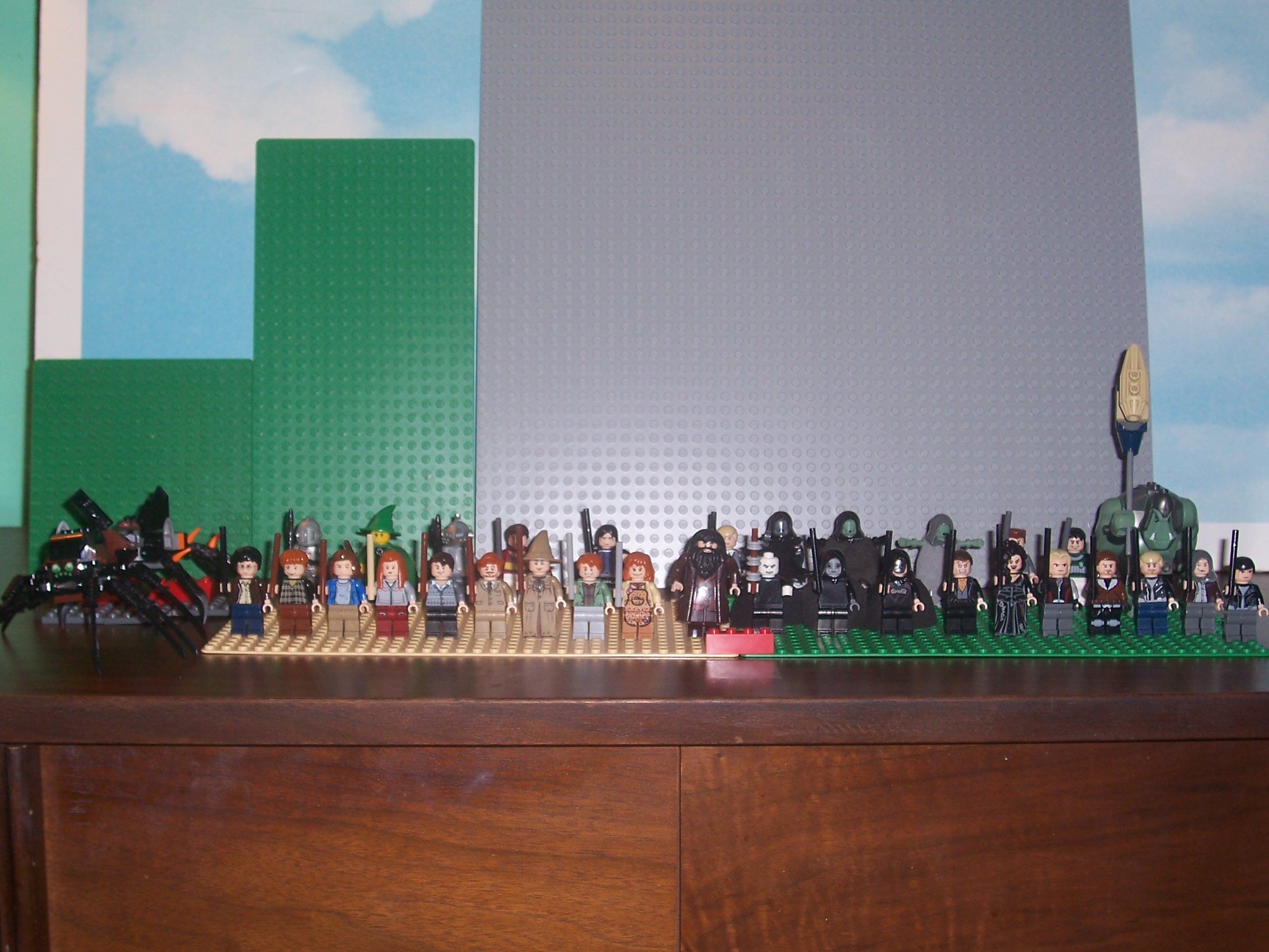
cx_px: 634
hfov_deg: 36.2
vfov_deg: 27.5
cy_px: 476
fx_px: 1943
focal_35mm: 53
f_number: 3.4
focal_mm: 8.6
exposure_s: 1/60
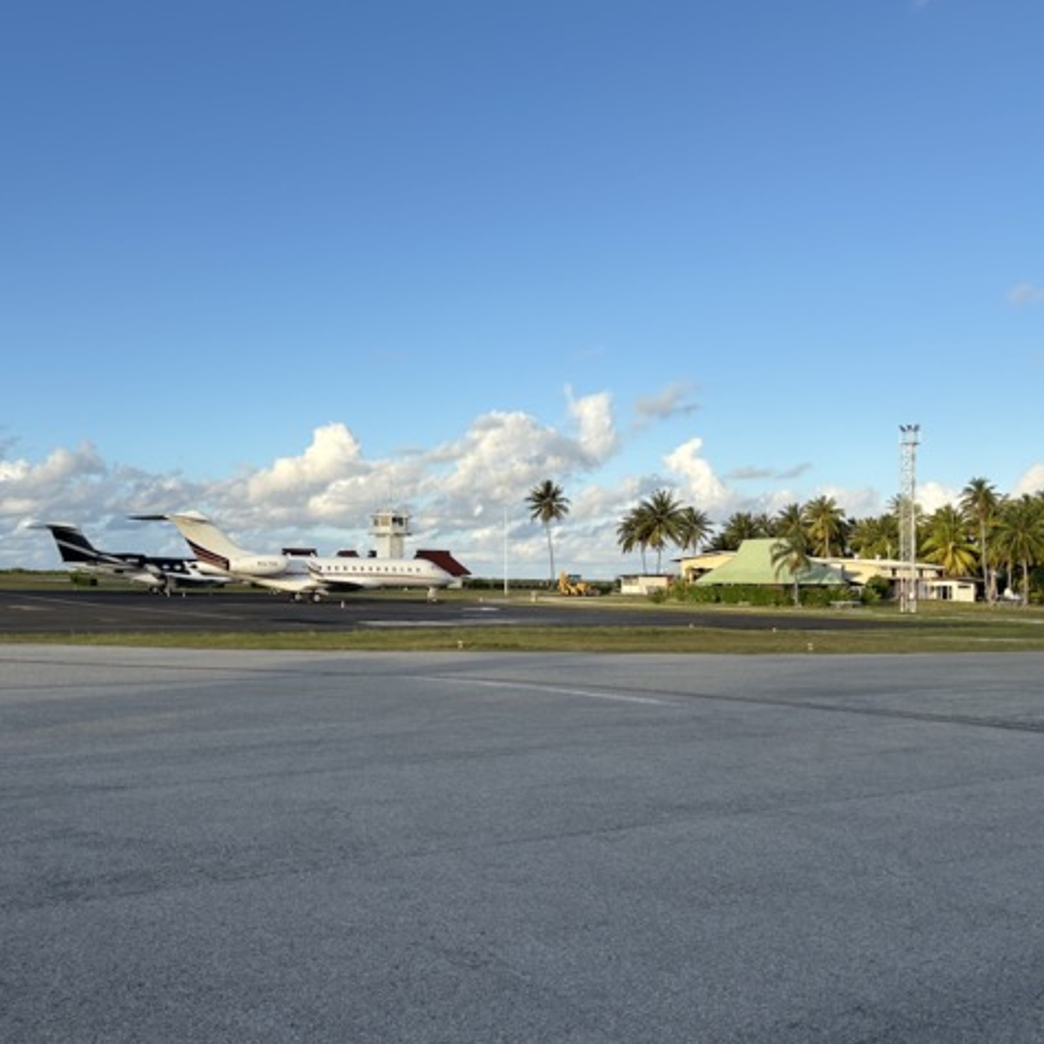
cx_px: 423
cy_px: 526
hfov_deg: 52.2
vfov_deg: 52.5
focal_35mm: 31
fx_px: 1058
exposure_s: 1/2242
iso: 50
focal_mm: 5.96
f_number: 1.6
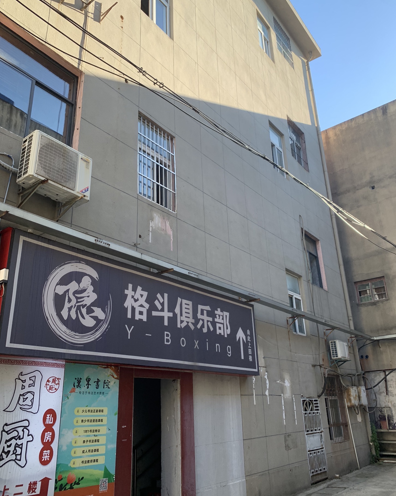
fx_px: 410
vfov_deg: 62.2
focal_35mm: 28
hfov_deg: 51.5
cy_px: 251
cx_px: 205
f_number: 1.8
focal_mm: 4.25
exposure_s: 1/397
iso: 25
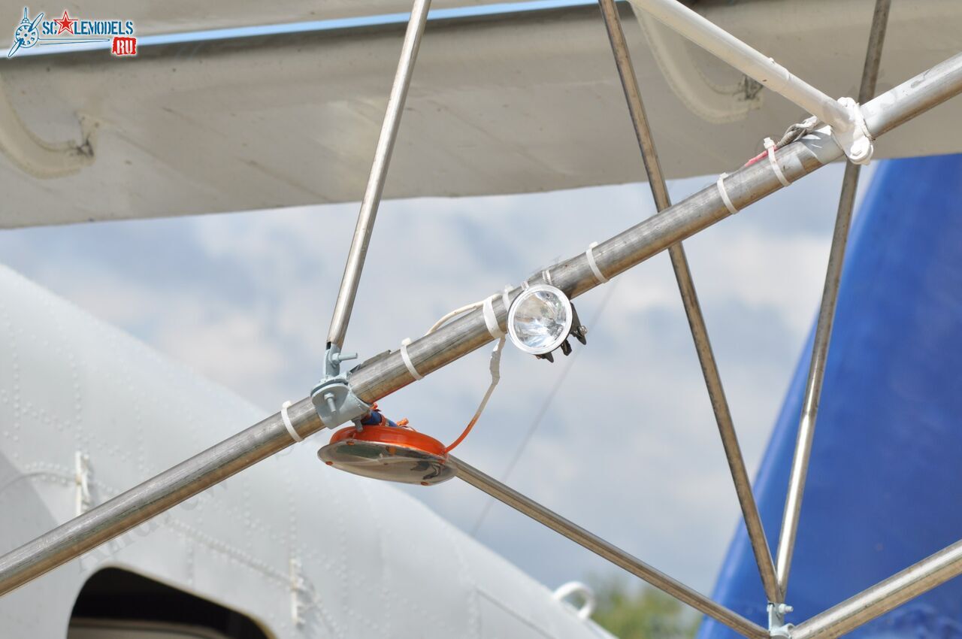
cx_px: 481
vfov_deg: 5.4
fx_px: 6805
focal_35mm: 255
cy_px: 320
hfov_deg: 8.1
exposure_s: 1/500
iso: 200
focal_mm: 170
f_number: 8
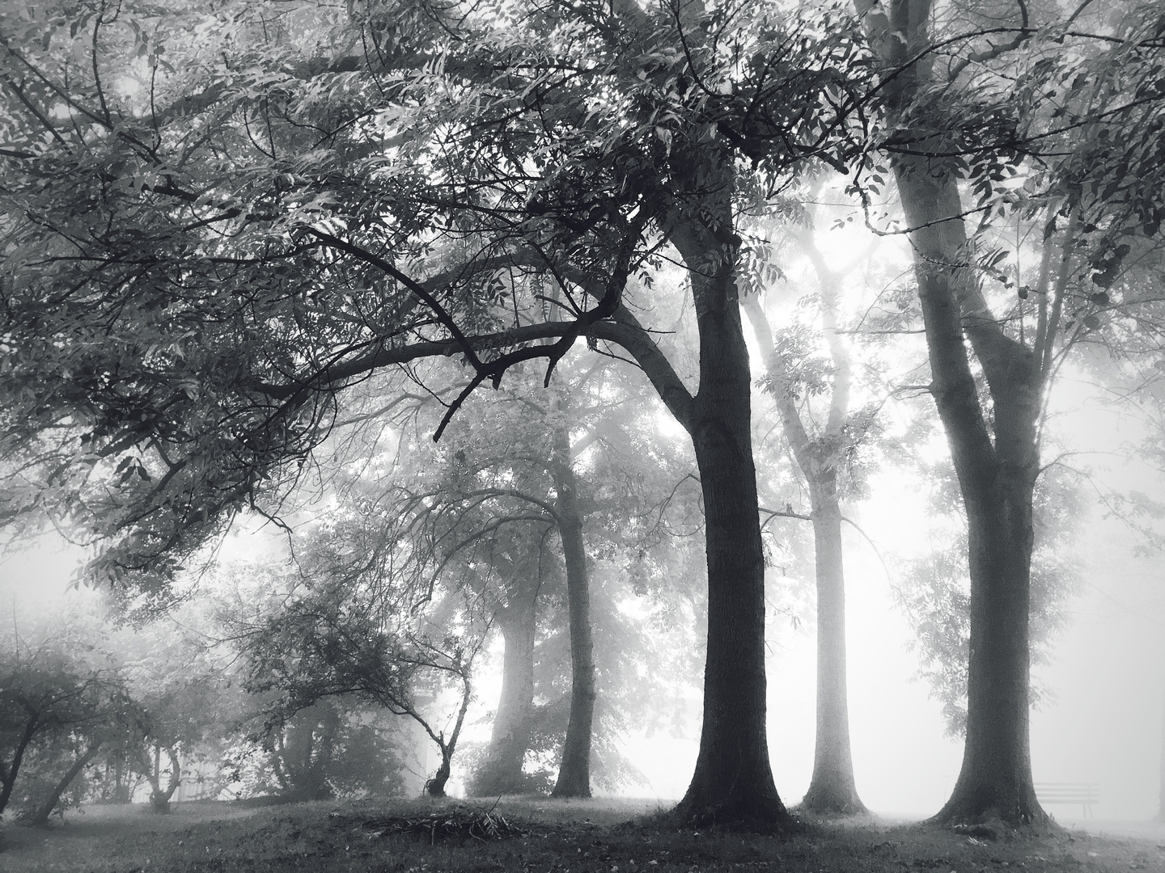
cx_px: 582
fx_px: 976
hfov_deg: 61.7
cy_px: 436
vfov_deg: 48.2
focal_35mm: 29
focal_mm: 4.15
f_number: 2.2
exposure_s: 1/33
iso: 50
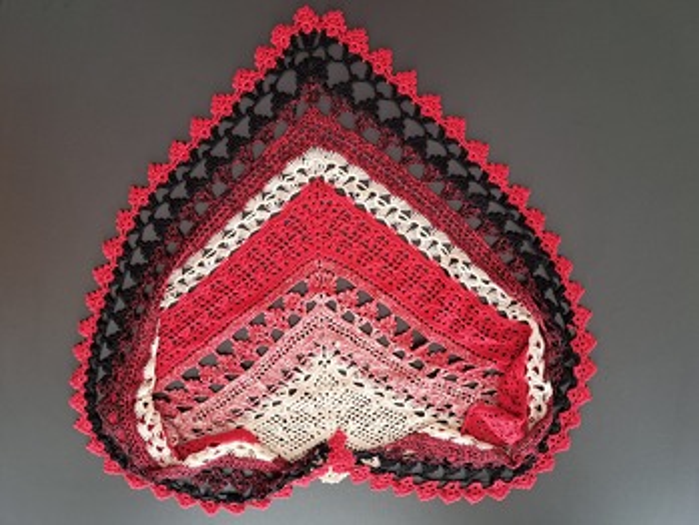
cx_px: 350
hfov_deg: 71.6
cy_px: 262
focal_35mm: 24
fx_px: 485
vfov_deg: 56.8
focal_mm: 5.23
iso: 200
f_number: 1.8
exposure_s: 1/50
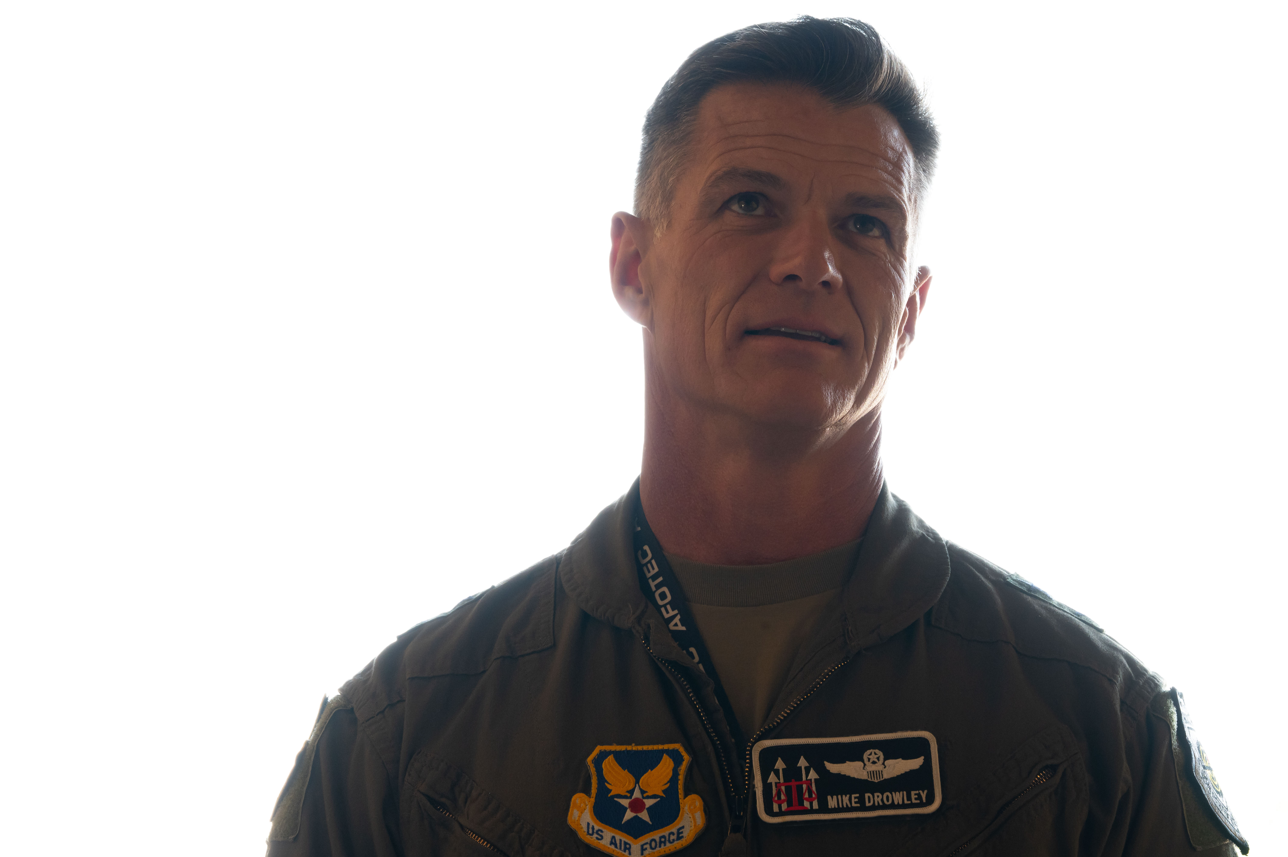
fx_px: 10011
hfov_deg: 7.4
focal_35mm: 280
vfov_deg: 4.9
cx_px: 644
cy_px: 428
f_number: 11
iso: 1600
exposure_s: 1/80
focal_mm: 280
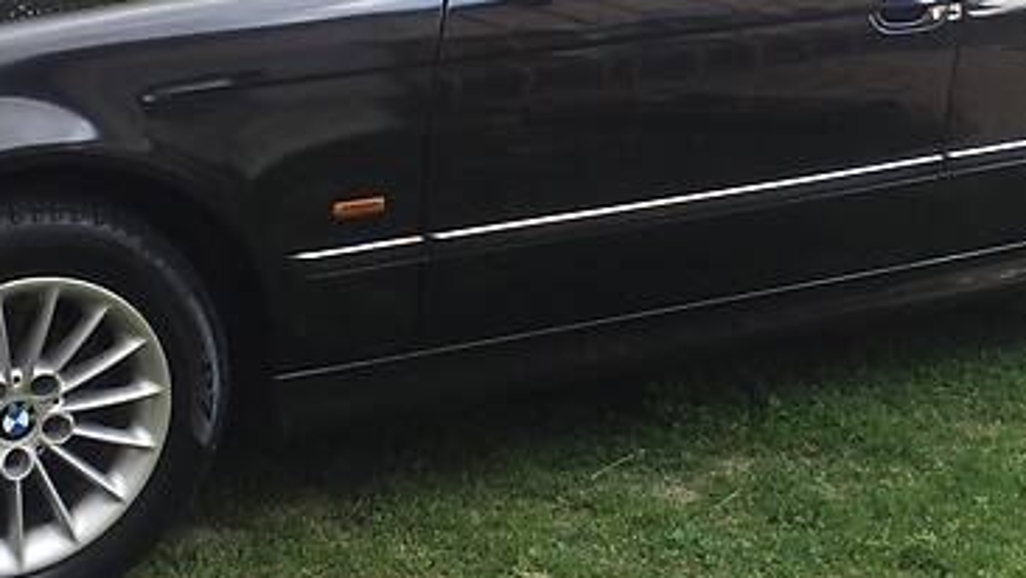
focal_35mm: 69
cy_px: 101
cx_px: 418
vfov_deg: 17.3
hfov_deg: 30.5
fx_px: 1877
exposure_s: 1/50
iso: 32
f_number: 2.2
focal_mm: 4.2
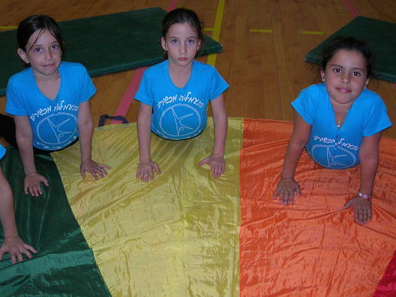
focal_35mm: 46
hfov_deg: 41.2
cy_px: 144
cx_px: 194
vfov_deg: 31.5
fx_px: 526
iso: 64
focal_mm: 7.8
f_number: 2.8
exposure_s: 1/60.1
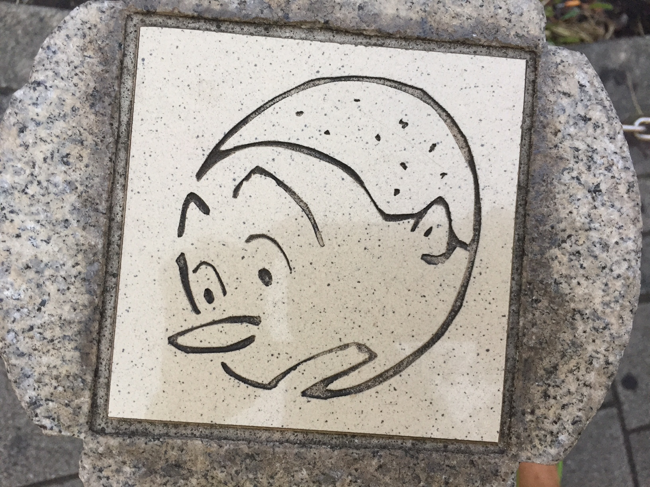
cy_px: 244
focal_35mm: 29
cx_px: 325
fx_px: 545
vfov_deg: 48.2
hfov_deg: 61.7
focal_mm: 4.15
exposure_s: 1/30
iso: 100
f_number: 2.2
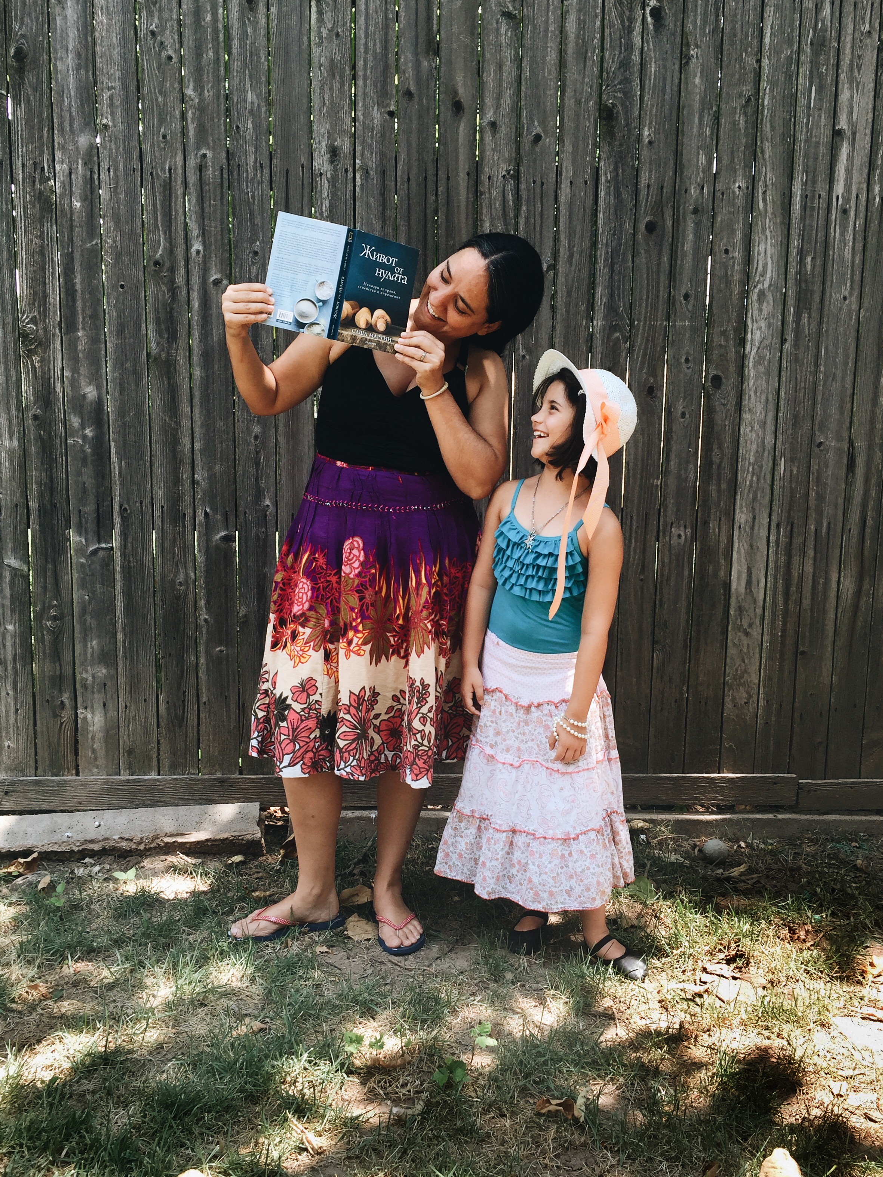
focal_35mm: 30
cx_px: 448
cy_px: 589
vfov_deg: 60.0
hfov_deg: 46.8
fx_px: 1020
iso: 32
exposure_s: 1/213
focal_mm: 4.15
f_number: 2.2
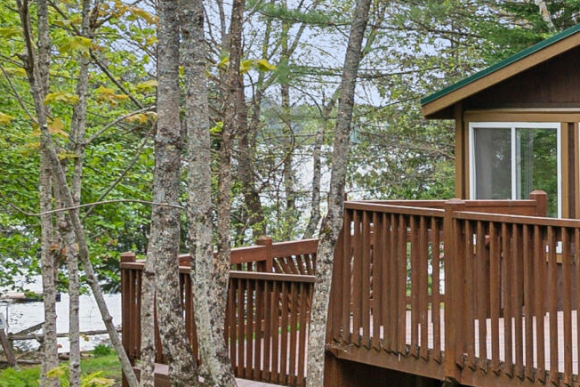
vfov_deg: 14.9
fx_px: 1482
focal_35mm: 92
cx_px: 1108
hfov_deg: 17.2
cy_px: 173
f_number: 7.1
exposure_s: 1/50
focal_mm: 20
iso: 320
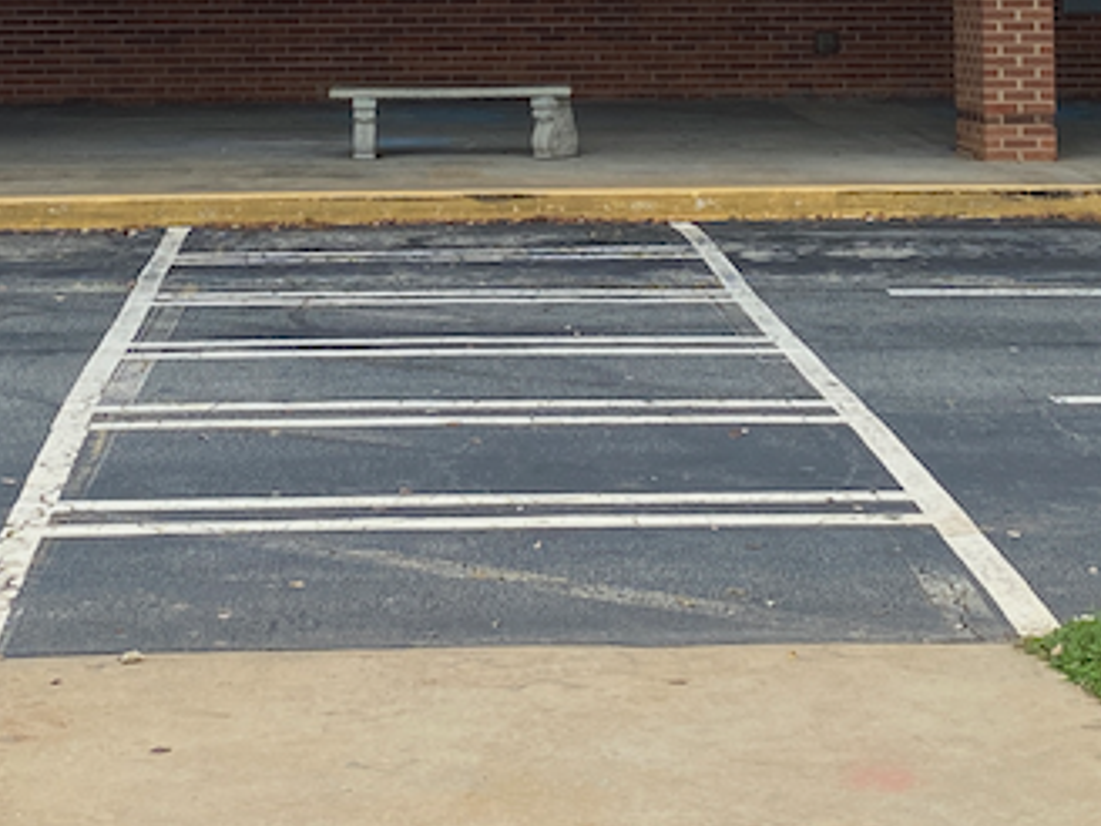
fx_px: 3022
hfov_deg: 20.6
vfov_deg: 15.0
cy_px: -181
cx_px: 473
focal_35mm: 95
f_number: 1.8
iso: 32
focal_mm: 4.25
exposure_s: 1/1754
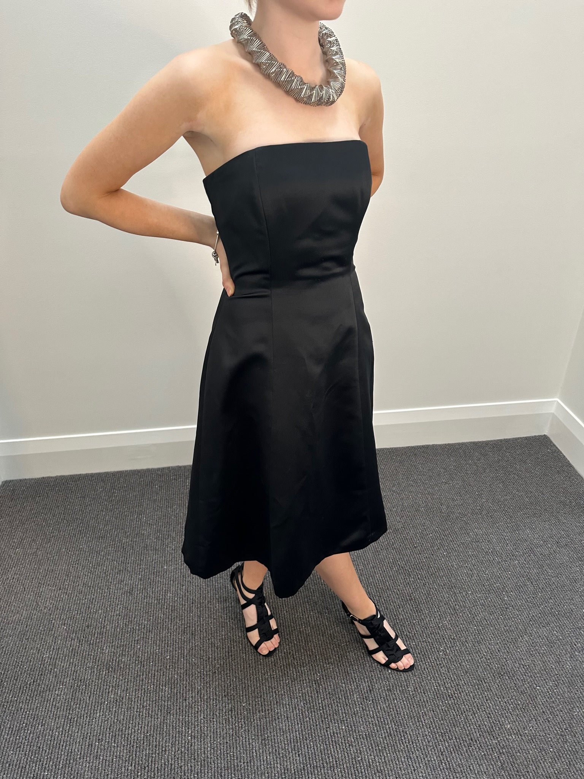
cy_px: 390
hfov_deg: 56.8
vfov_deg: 71.6
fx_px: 540
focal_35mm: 24
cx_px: 292
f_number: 1.78
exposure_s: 1/50
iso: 400
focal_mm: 6.86
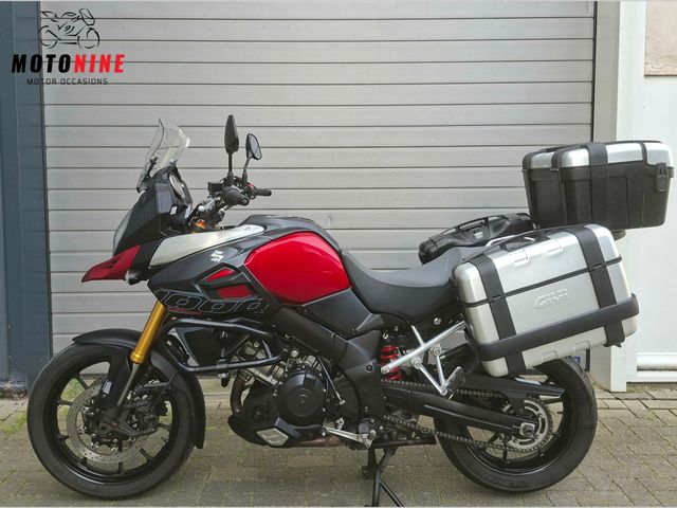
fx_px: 450
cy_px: 254
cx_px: 338
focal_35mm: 23
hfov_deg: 73.9
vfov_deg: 58.9
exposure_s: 1/169
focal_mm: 5.54
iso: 50
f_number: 1.8
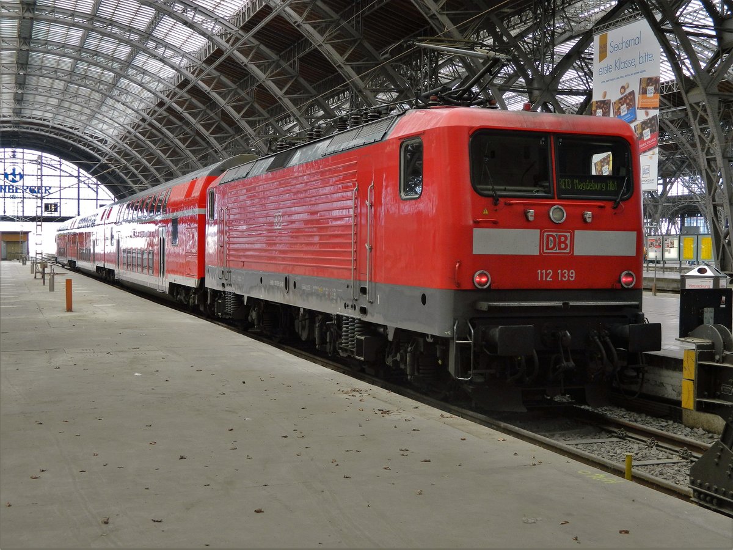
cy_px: 275
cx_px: 366
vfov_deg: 30.9
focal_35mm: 47
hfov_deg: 40.4
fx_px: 995
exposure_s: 1/40
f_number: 3.6
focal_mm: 8.4
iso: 140
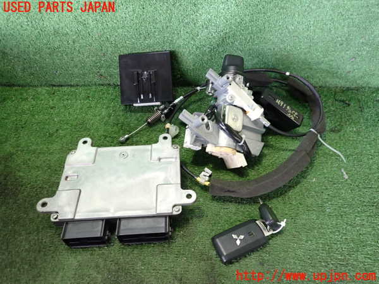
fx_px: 274
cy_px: 142
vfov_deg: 54.9
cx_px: 190
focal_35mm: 25
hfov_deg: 69.4
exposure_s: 1/30
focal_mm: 4.5
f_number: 2
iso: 400
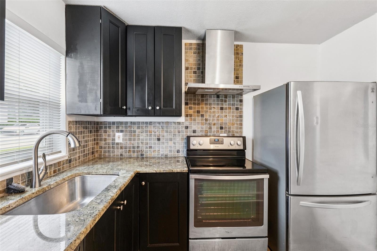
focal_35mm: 16
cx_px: 188
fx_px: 168
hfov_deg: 96.7
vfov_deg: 73.7
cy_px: 126
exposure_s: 1/8
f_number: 8
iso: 400
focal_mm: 16
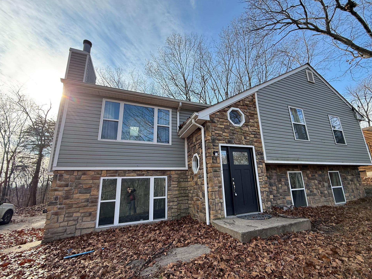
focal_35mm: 15
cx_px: 198
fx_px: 161
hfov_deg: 98.0
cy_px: 147
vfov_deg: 81.7
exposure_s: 1/574
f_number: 2.2
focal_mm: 2.22
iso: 64
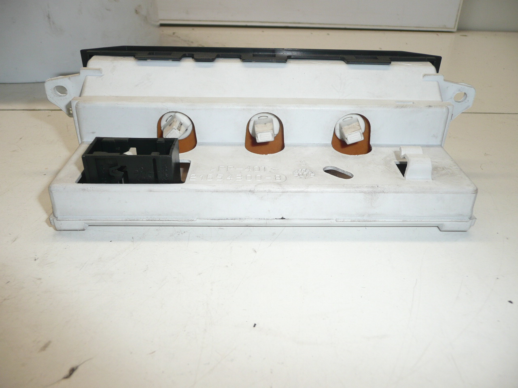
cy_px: 194
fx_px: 419
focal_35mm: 28
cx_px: 259
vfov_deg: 49.7
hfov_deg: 63.4
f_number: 3.3
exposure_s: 1/100
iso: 100
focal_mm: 4.6
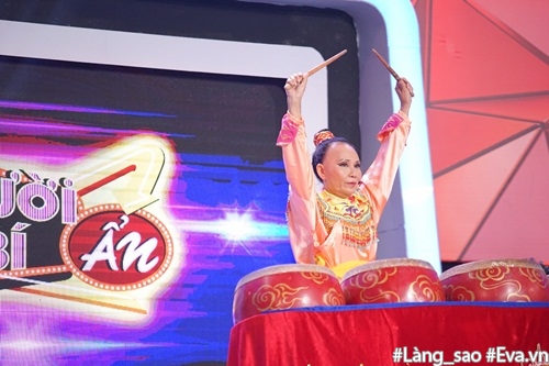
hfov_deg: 10.3
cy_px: 183
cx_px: 274
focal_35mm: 200
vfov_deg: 6.9
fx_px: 3049
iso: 5000
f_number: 4
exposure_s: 1/320
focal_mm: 200
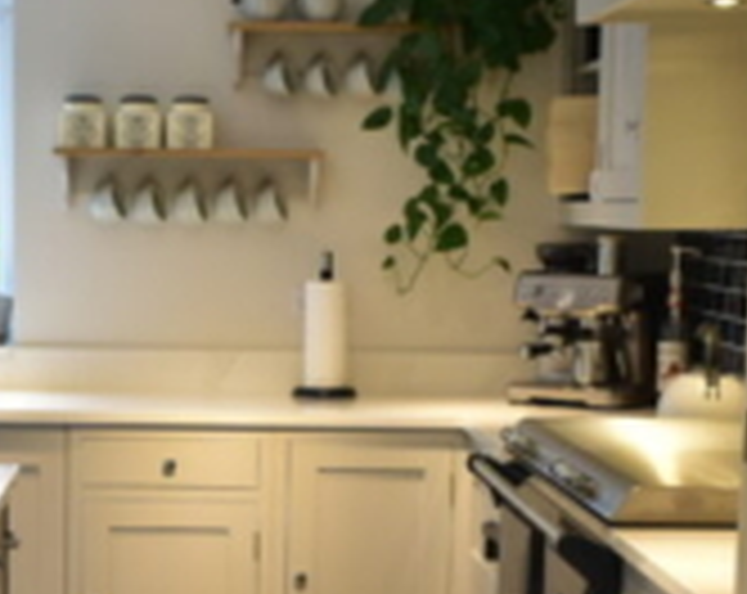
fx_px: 2162
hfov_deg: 19.3
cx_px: 112
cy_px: 565
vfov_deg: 15.4
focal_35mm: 98
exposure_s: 1/30
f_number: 3.5
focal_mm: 18
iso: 400
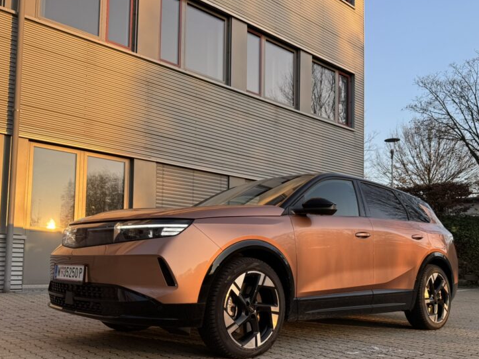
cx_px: 247
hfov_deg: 54.0
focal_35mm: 34
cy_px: 223
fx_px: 470
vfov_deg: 41.5
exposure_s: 1/756
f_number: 1.78
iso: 80
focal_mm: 6.76
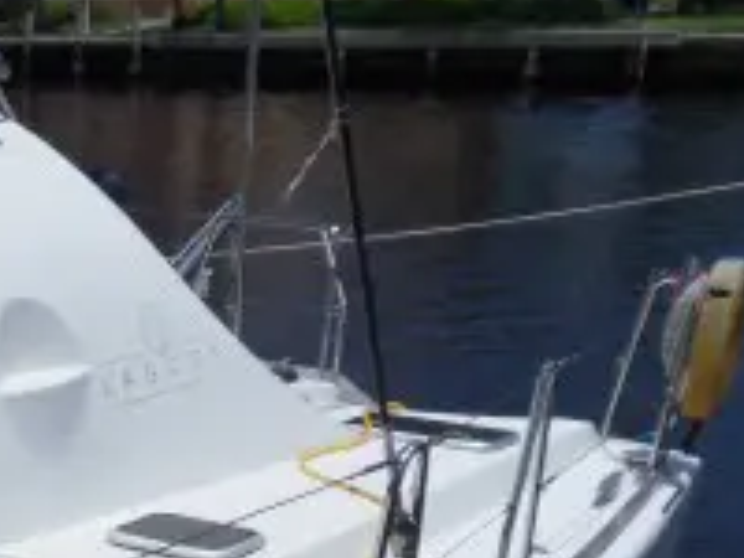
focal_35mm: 78
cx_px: -182
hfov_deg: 22.7
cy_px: 759
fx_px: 1676
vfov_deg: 17.5
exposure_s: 1/750
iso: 80
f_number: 7.5
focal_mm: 4.2
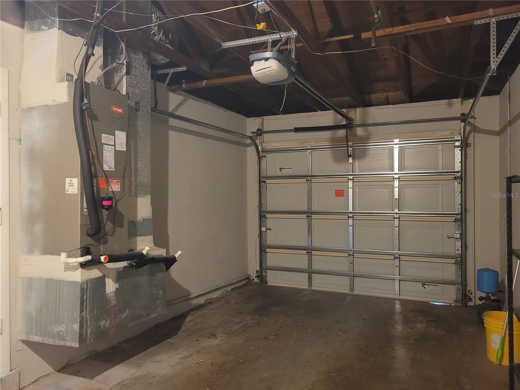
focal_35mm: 26
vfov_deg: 53.1
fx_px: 391
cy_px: 195
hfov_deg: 67.3
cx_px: 260
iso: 640
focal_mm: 5.4
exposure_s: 1/24
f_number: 1.8
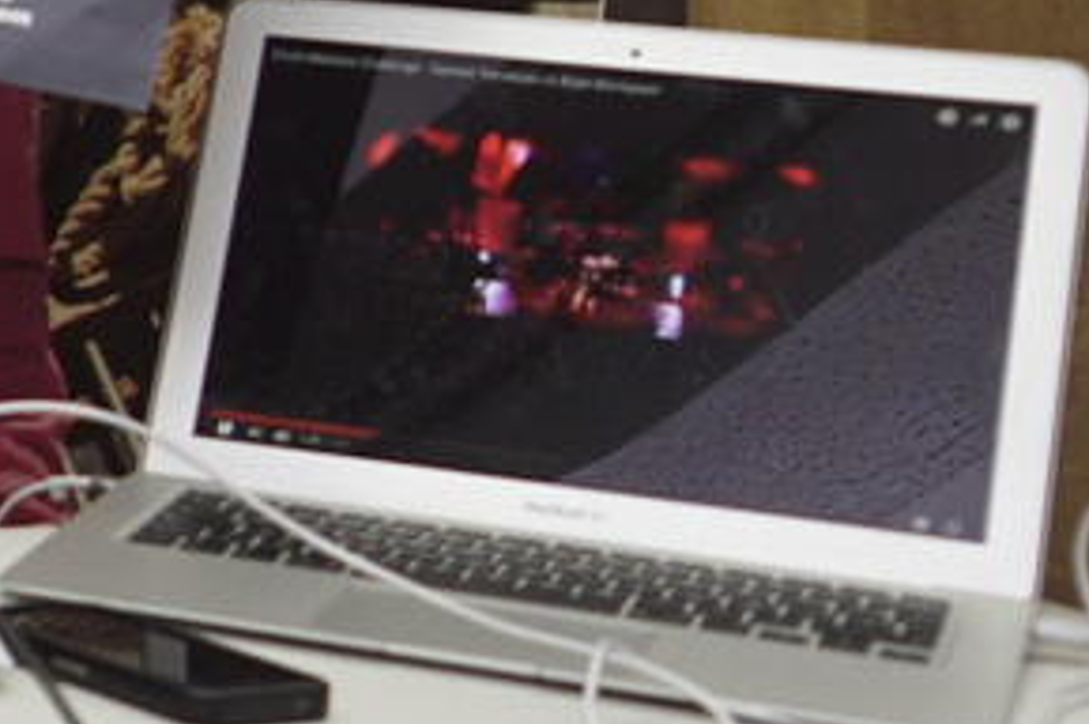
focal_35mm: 133
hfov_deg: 11.9
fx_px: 4019
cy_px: -83
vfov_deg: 10.2
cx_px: -1669
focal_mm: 16
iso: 250
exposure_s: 1/60
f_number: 3.5
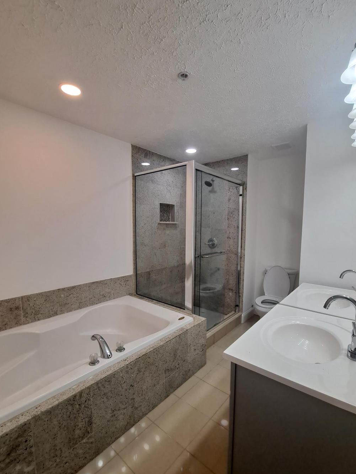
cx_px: 182
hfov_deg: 81.7
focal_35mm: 15
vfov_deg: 98.1
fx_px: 206
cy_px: 250
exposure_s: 1/120
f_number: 2.2
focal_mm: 1.74
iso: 50
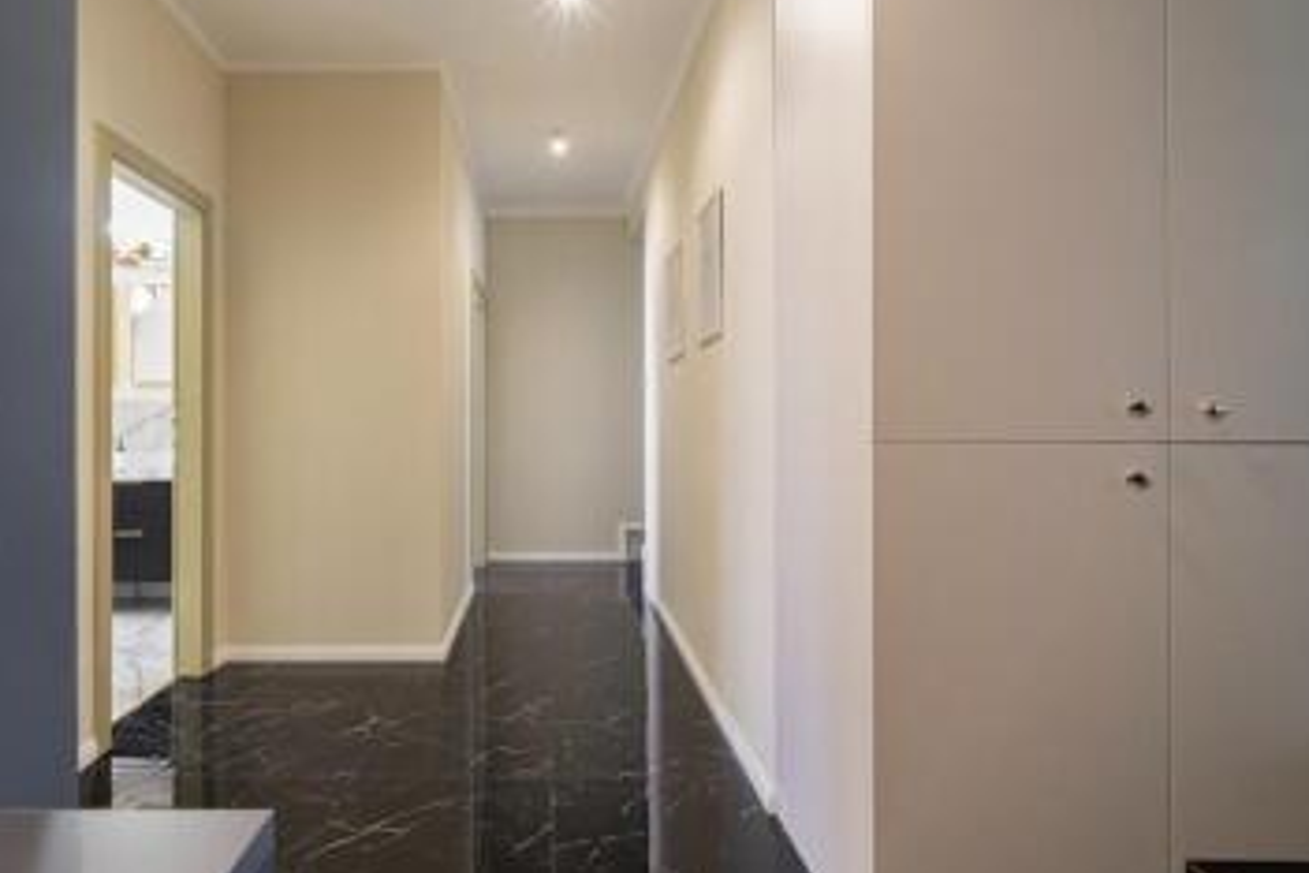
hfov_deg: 86.2
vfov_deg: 64.5
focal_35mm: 19
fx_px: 691
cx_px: 552
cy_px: 412
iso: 1000
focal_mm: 14
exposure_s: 1/8
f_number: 13
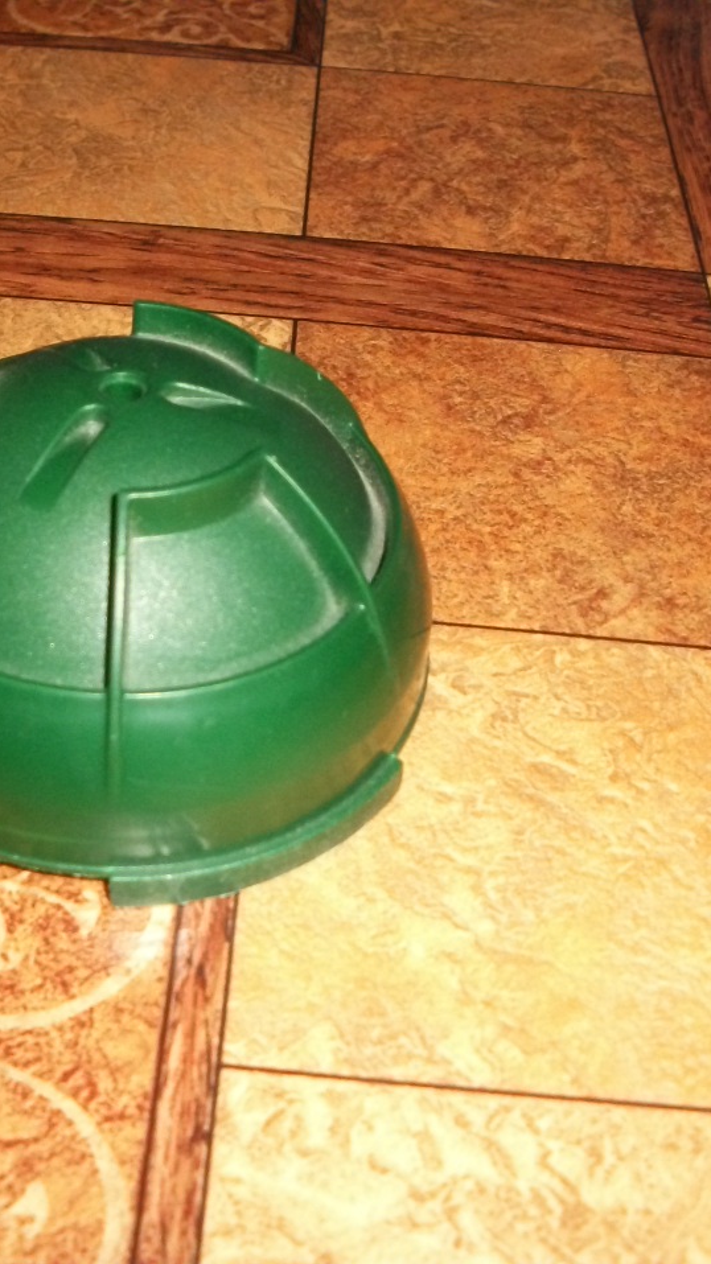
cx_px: 140
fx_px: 1710
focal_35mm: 51
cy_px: 631
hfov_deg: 23.1
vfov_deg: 40.6
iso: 250
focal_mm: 6.3
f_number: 3.1
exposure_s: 1/125
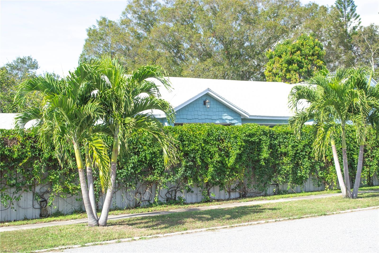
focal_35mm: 52
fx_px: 553
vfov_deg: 25.7
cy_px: 126
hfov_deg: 37.9
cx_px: 190
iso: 100
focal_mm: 35
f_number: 8
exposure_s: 1/250
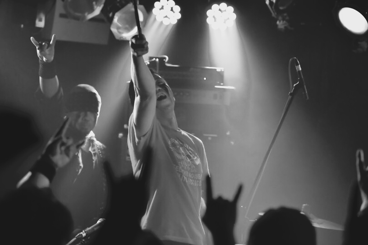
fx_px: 1144
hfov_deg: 18.3
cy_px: 122
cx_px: 184
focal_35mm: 112
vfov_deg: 12.2
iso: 5600
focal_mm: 112
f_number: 2.8
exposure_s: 1/250
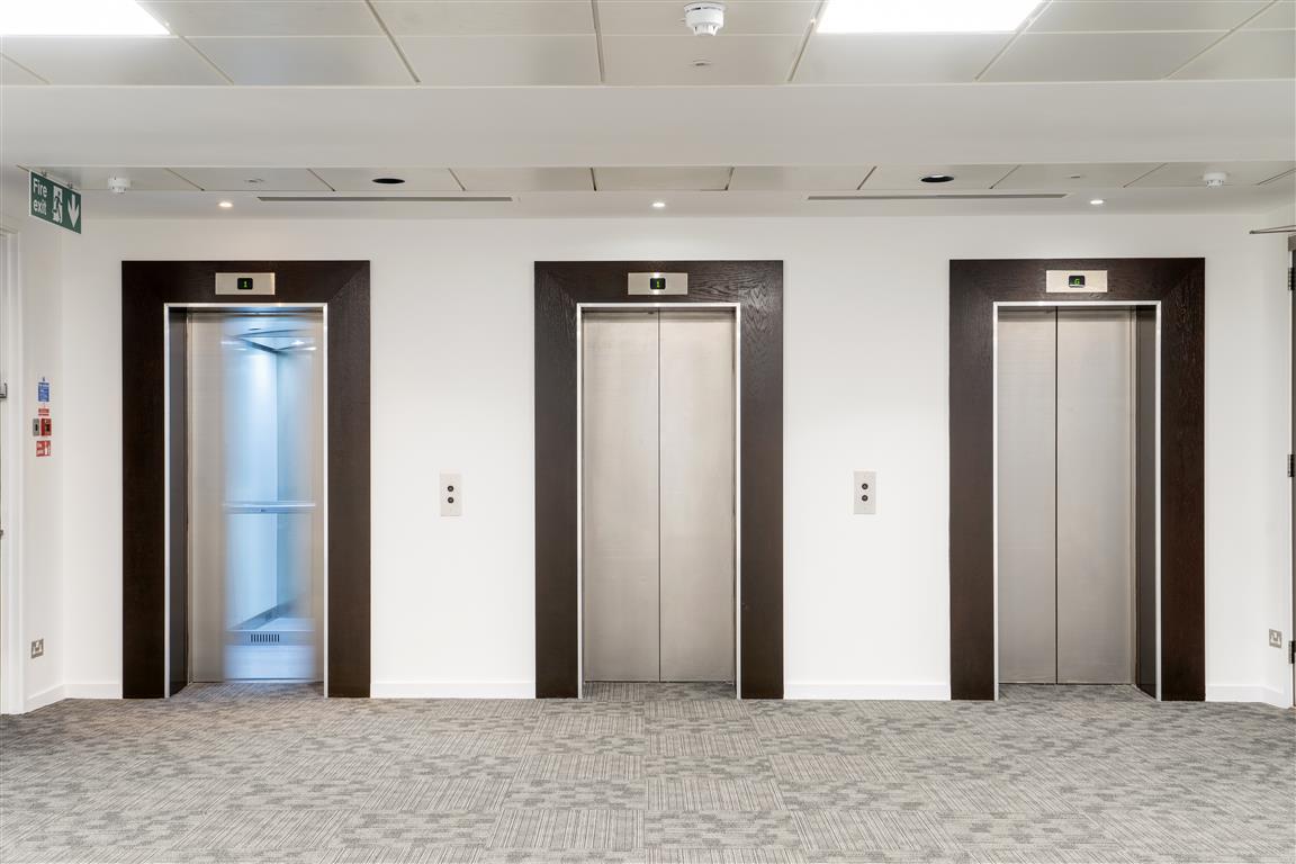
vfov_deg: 35.9
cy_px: 432
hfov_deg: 51.9
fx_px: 1332
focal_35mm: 37
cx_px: 648
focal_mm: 37
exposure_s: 1/2
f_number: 9
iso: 250
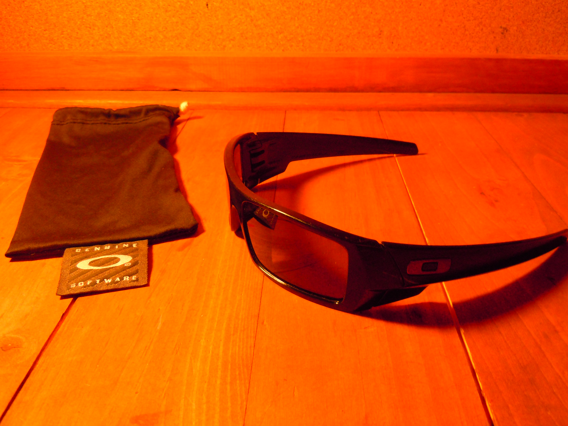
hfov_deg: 60.0
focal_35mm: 30
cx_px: 284
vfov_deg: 46.8
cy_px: 213
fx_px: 492
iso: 400
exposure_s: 1/20
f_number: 3.5
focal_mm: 5.4
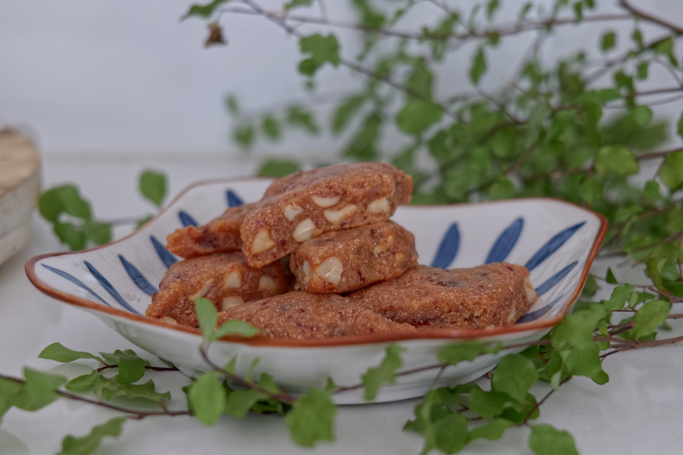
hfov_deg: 33.4
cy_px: 228
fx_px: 1138
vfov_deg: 22.6
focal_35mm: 60
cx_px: 342
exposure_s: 1/60
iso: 500
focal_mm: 60
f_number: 5.6
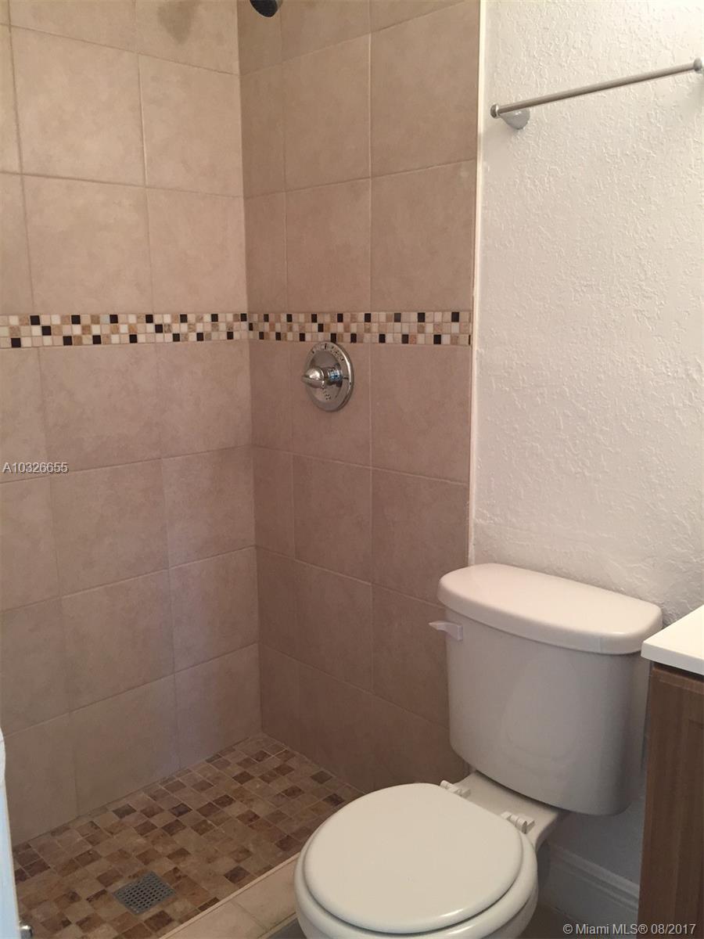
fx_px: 786
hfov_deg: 48.2
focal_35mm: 29
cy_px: 470
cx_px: 352
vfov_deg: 61.7
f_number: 2.2
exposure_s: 1/30
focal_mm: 4.15
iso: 80
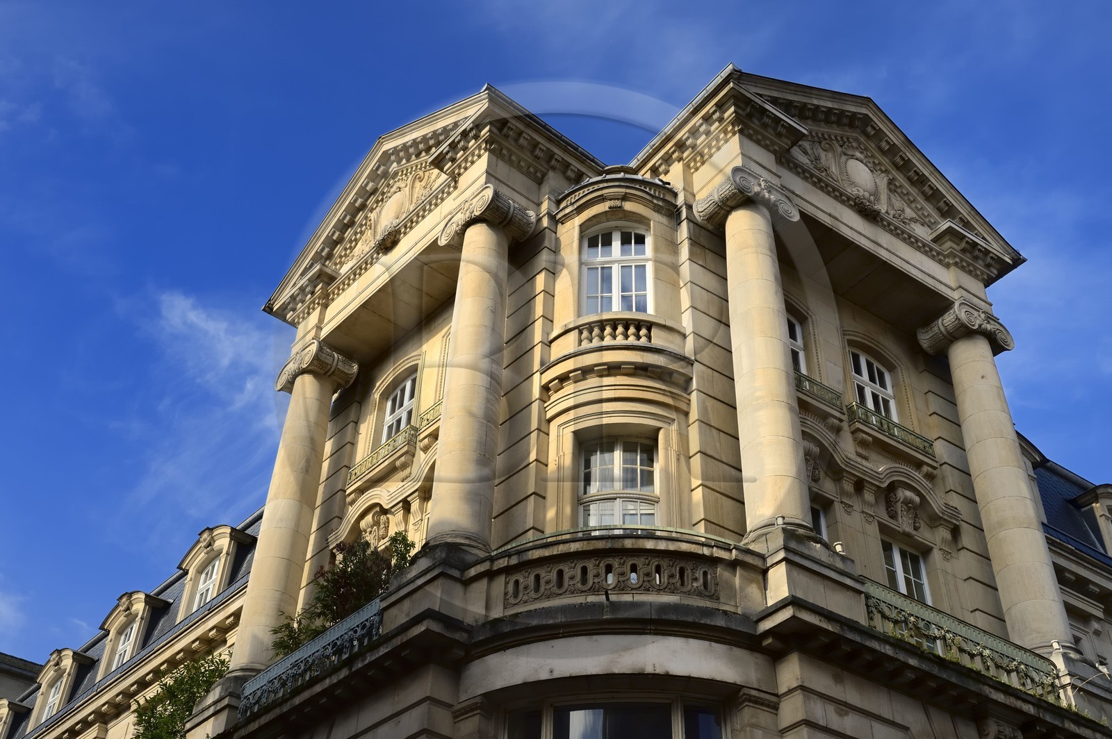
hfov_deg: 50.7
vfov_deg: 35.0
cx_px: 556
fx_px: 1173
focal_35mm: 38
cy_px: 370
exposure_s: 1/250
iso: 200
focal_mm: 38
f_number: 11
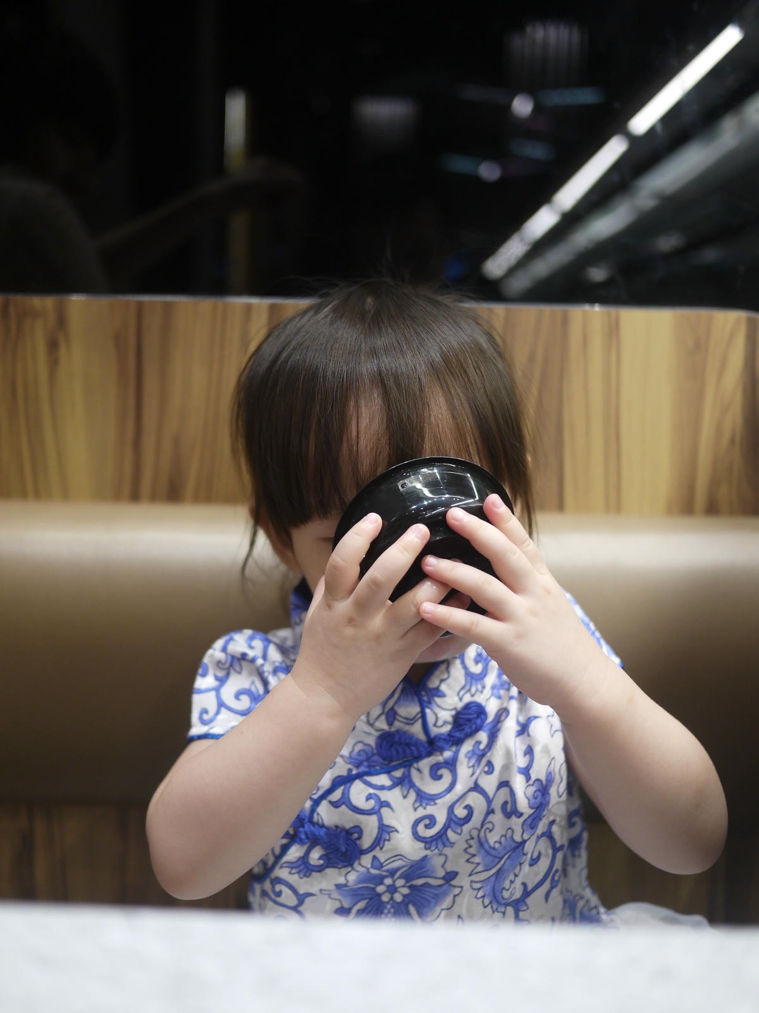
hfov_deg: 36.0
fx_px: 1169
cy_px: 506
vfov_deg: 46.8
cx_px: 380
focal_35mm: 40
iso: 200
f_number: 1.7
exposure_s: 1/60
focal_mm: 20
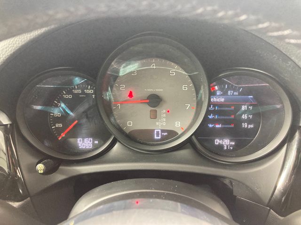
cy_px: 112
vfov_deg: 49.7
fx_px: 243
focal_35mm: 28
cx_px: 150
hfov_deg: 63.4
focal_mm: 3.99
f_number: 1.8
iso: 250
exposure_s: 1/40
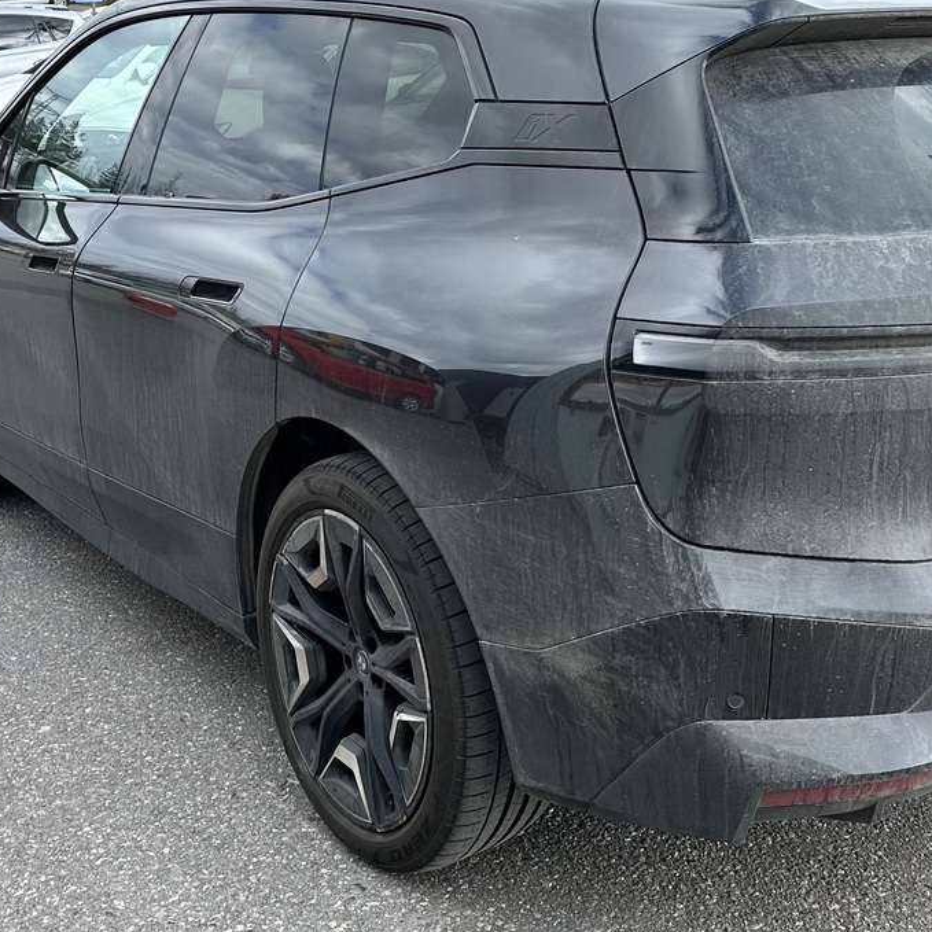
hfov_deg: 37.3
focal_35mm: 45
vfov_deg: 37.4
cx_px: 594
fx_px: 1371
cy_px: 382
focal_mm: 6.86
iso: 80
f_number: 1.78
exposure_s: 1/1357
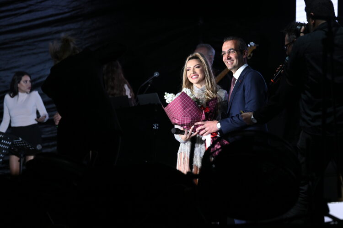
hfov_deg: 10.3
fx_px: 1905
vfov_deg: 6.9
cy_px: 114
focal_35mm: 200
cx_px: 172
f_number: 6.3
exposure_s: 1/400
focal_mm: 200
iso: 2500
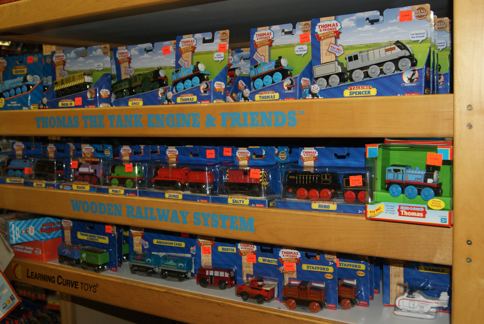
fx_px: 525
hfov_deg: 49.5
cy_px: 162
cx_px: 242
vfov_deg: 34.3
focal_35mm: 39
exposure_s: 1/60
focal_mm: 26
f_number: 5.6
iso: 400
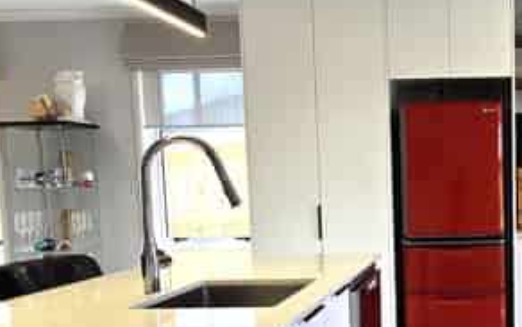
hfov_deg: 54.2
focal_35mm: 31
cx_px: 459
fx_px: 441
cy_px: 249
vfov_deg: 39.5
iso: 50
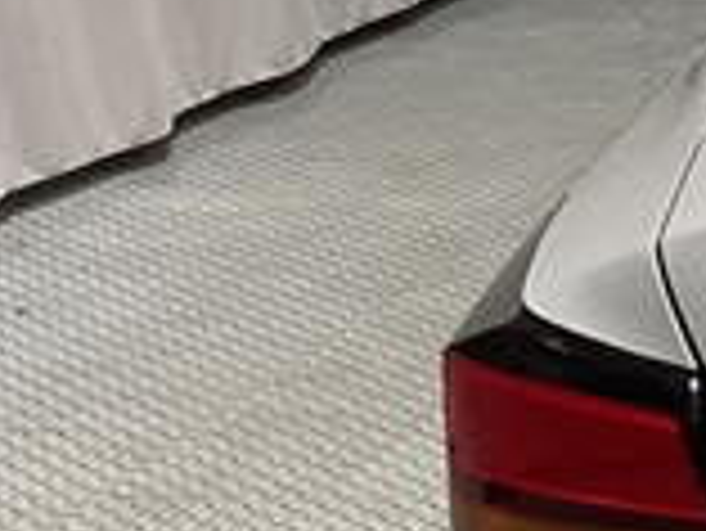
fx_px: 3613
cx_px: 1749
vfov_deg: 8.3
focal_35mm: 177
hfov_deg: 9.7
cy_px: 612
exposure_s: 1/60
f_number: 1.8
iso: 50
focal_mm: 3
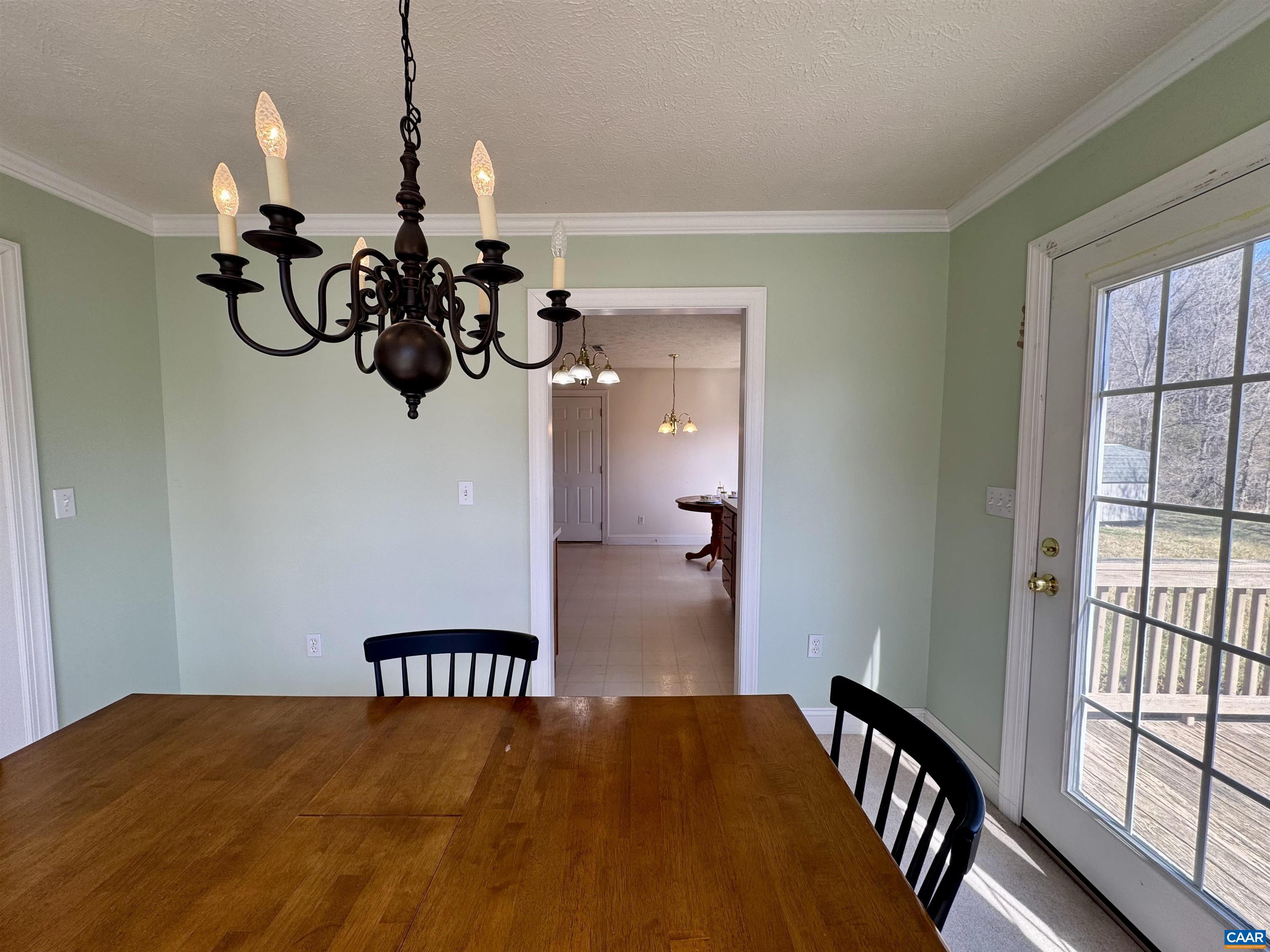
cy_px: 476
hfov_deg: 102.1
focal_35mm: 14
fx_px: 514
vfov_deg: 85.7
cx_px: 635
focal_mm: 2.22
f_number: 2.2
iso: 40
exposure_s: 1/140
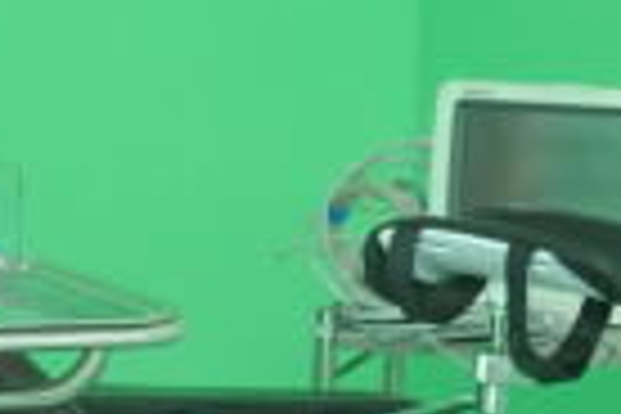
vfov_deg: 4.8
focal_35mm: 289
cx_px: 76
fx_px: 4985
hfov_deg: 7.1
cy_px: 324
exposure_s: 1/60
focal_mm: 26
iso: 500
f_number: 5
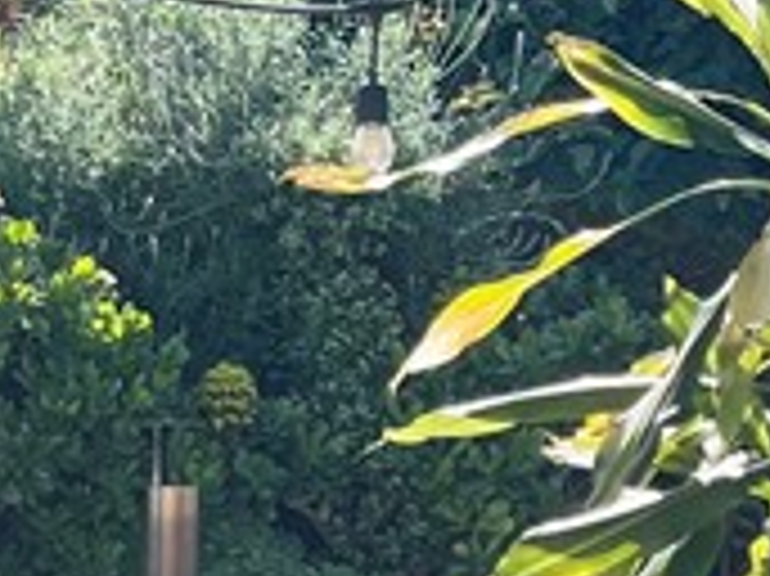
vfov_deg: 9.7
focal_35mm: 150
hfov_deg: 12.5
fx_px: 3334
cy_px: 760
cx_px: -414
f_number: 1.6
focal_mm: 5.1
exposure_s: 1/1946
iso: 32
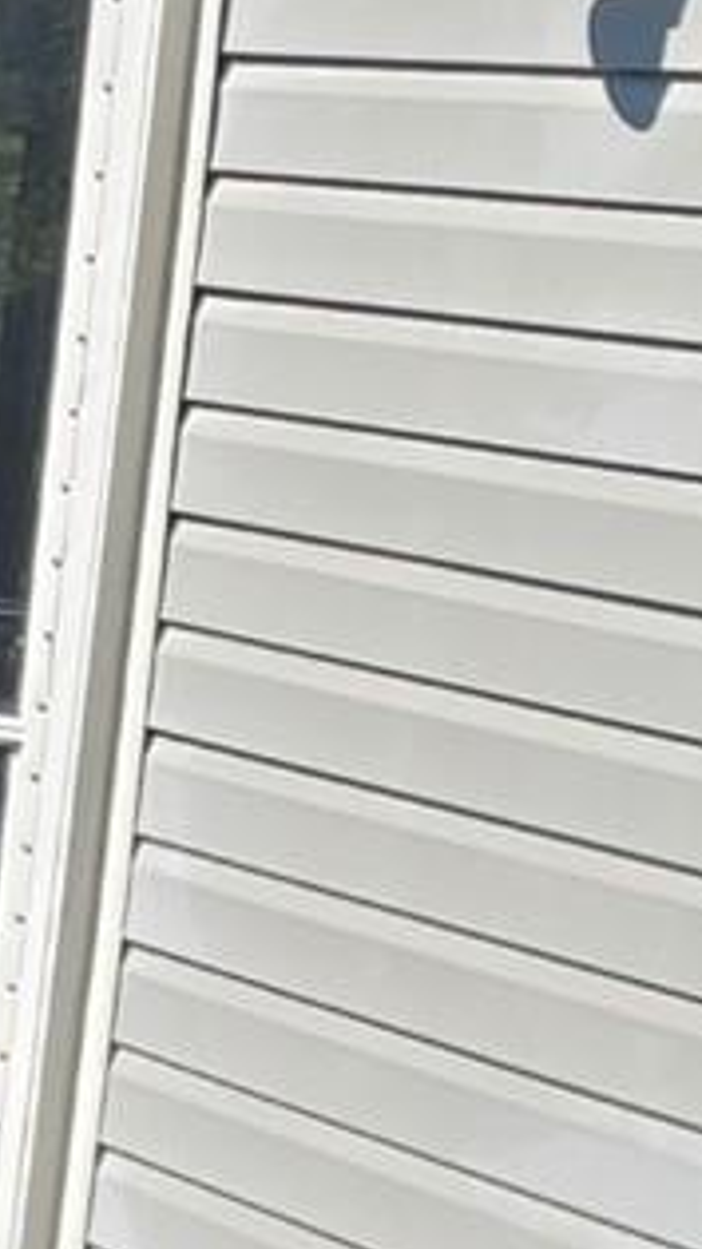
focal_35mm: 92
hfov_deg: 12.9
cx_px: -95
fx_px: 3047
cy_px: 1229
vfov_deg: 22.3
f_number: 2.2
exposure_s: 1/2099
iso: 50
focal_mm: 2.2
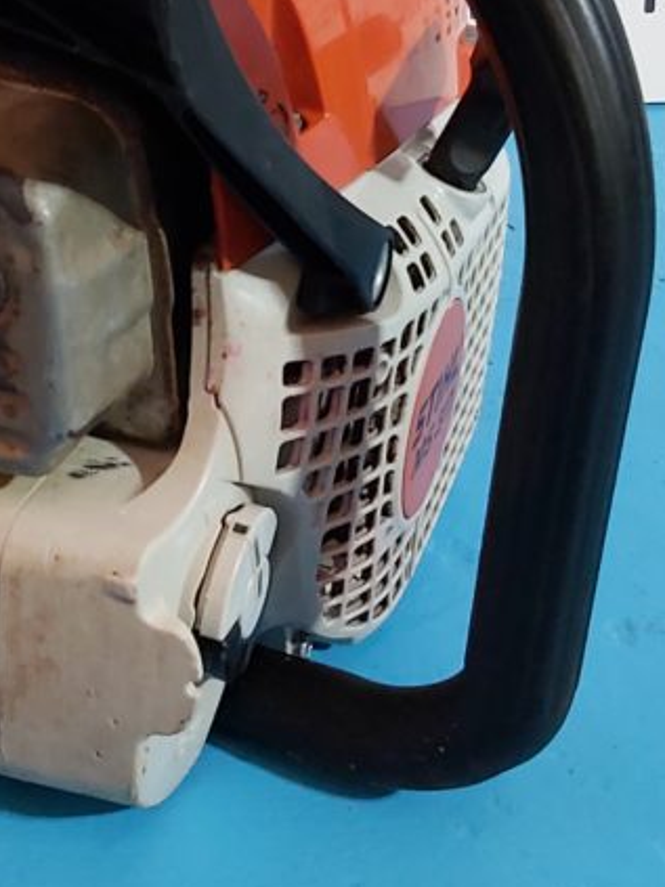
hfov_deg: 22.8
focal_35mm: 63
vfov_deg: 30.5
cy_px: 296
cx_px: 96
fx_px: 1615
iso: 800
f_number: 1.7
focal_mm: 3.92
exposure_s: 1/20
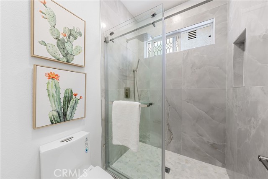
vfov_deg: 90.0
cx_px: 134
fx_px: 89
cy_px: 90
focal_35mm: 12
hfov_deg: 112.6
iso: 80
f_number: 8
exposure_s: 1/2.5
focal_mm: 12
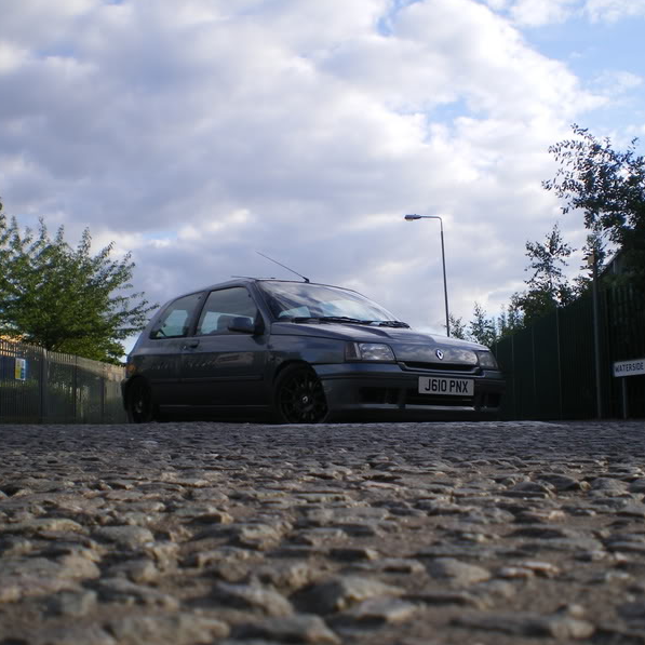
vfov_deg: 37.6
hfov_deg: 37.5
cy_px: 322
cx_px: 298
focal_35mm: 45
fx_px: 949
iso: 64
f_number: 4.6
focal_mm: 6.3
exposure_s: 1/200
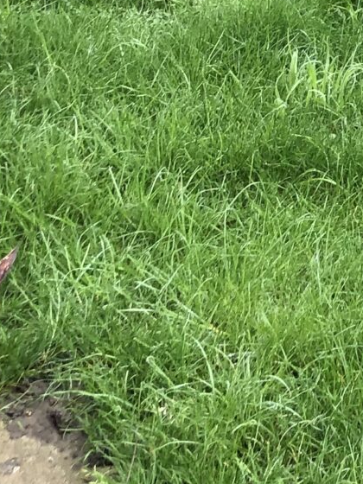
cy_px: -276
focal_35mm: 128
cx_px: 500
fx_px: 1790
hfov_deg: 11.2
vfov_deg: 14.2
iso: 40
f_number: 1.8
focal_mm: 4
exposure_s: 1/120
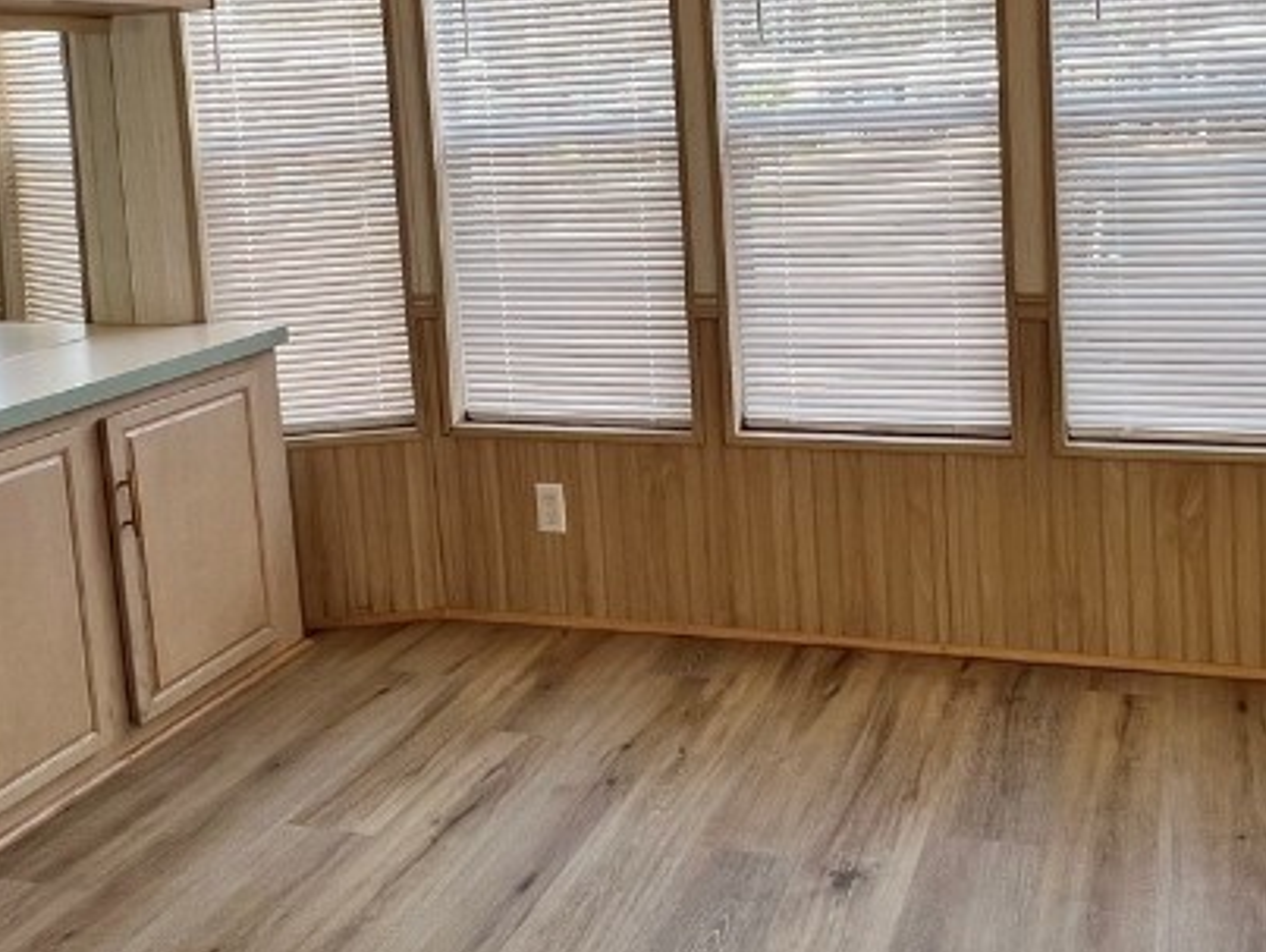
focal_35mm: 33
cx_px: 826
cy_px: 173
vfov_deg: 41.0
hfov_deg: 54.4
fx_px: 1208
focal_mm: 1.57
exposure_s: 1/328
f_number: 1.8
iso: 32
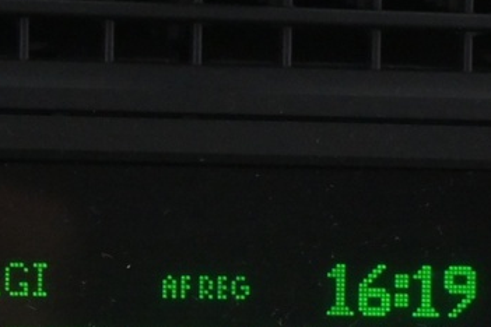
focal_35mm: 183
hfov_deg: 11.2
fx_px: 2502
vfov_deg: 7.4
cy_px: 499
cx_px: 77
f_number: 4.5
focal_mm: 26.5
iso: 2500
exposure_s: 1/50
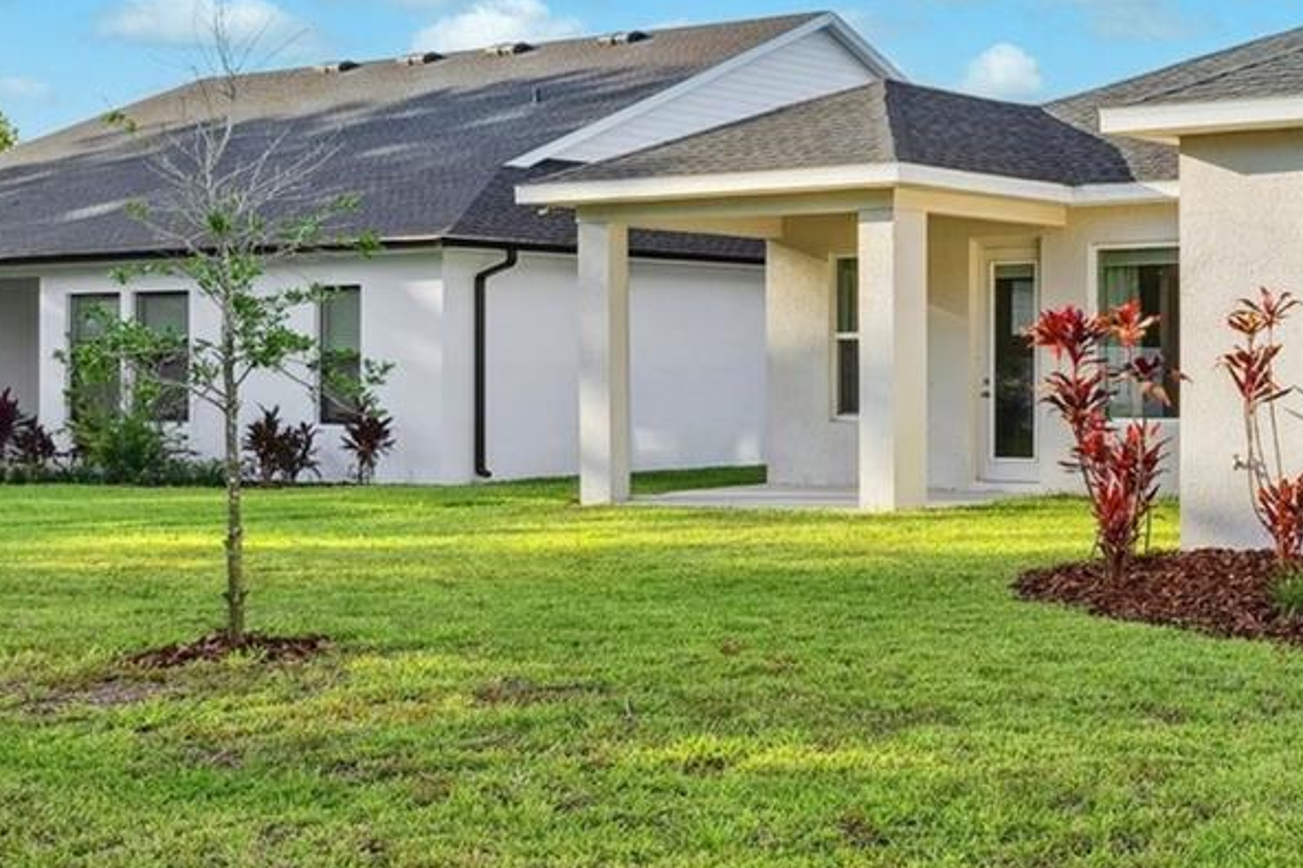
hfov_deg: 32.2
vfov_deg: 25.0
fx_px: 1954
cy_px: 323
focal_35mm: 54
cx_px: 1461
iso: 400
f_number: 8
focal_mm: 20
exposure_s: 1/500
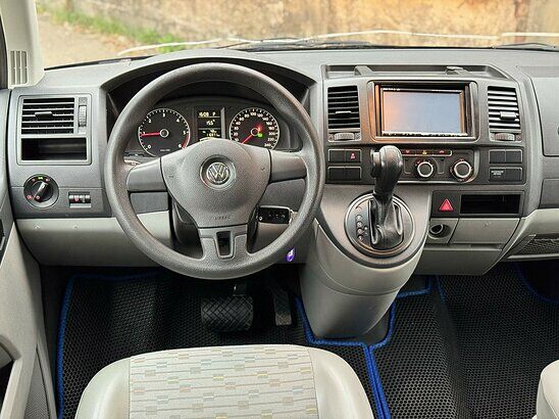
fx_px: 774
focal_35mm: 48
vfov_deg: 30.2
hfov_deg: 39.7
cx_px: 280
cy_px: 210
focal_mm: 6.76
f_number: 1.78
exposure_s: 1/40
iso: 400
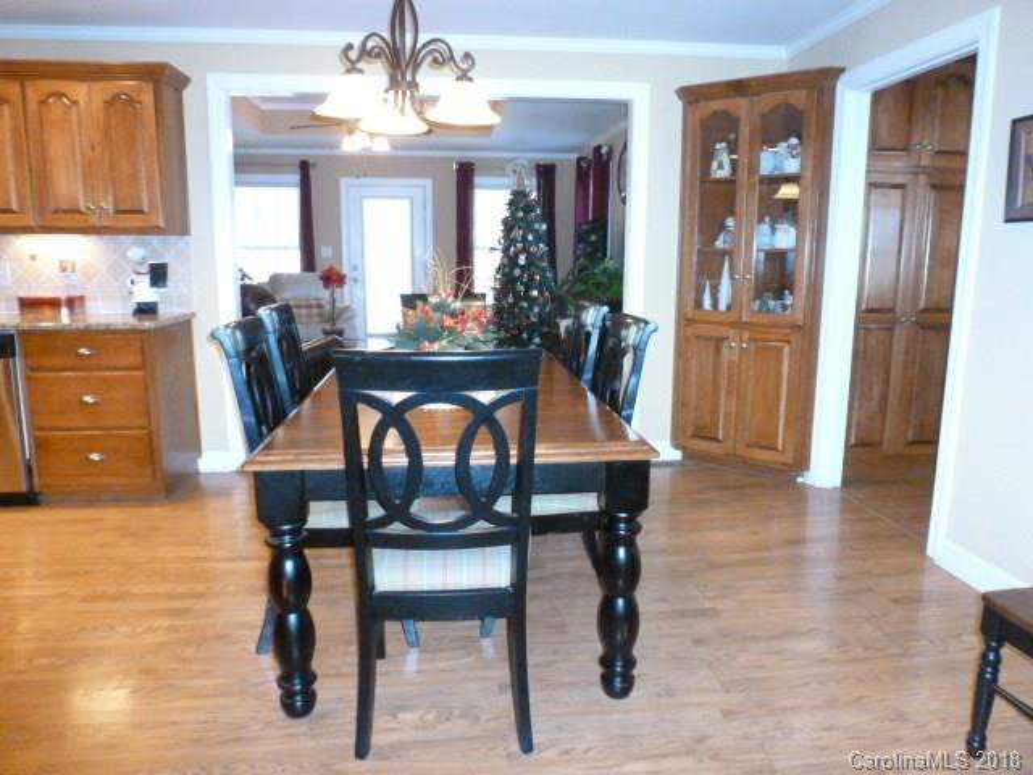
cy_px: 388
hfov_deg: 71.6
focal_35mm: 24
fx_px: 716
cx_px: 516
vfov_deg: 56.8
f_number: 3.3
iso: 1000
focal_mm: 4.3
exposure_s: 1/60
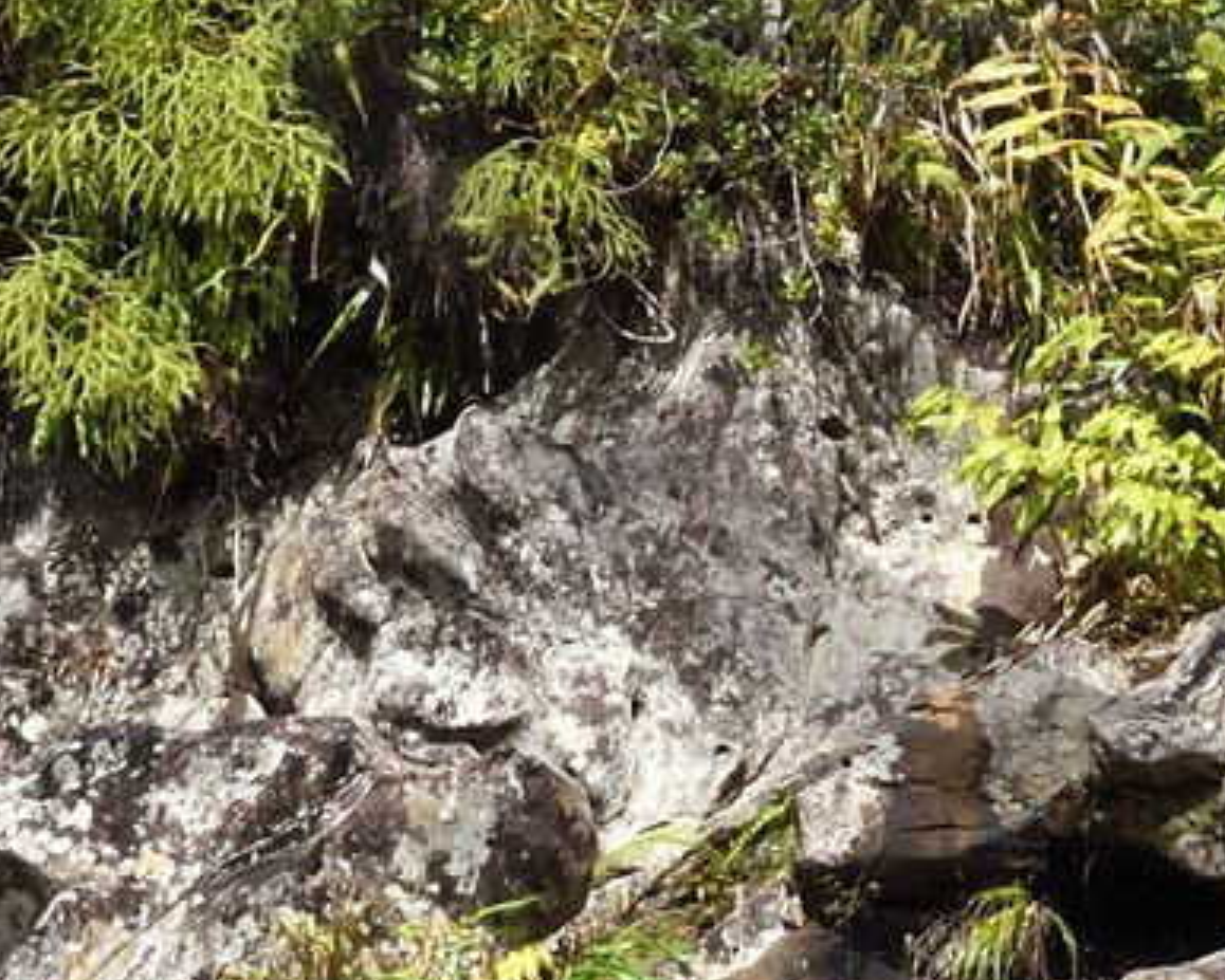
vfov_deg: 5.3
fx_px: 10589
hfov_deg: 6.6
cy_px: -515
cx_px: 1622
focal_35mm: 292
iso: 200
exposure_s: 1/200
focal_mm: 50
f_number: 16
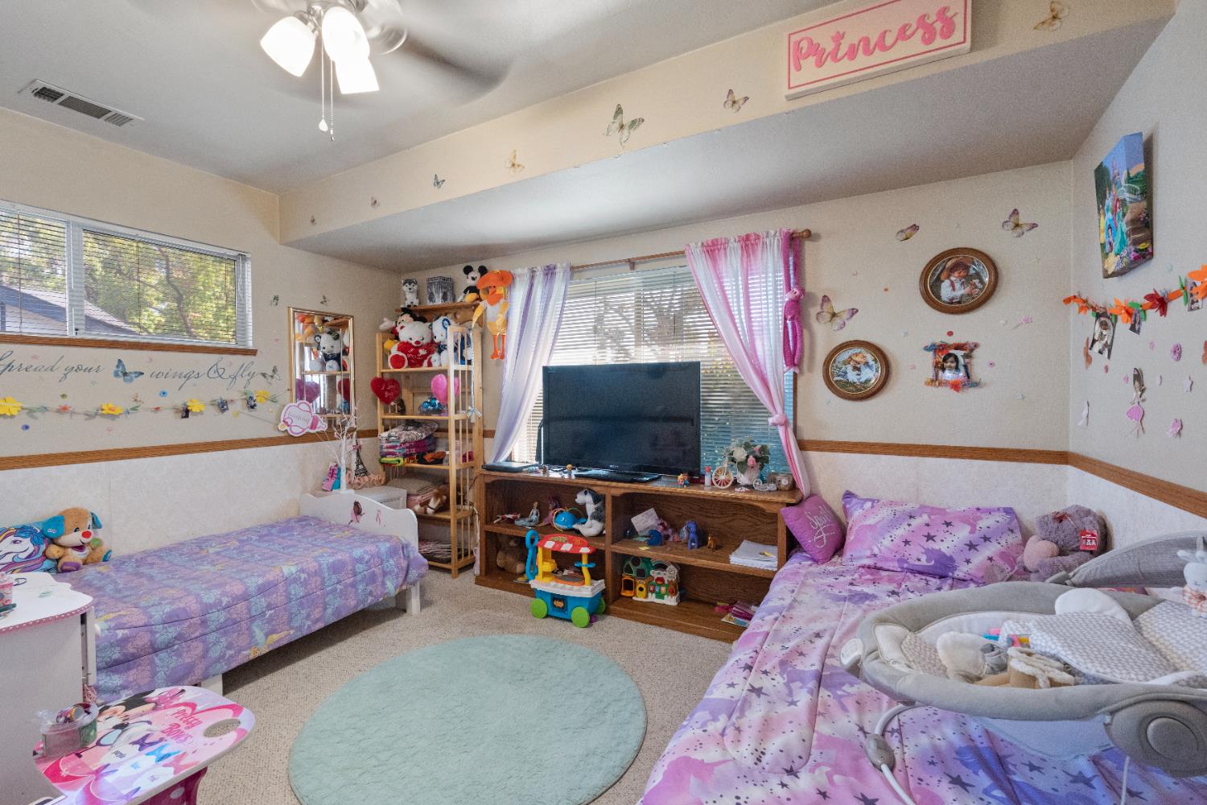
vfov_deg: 73.7
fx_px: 536
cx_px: 604
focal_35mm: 16
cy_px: 402
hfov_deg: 96.7
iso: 8000
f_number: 8
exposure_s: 1/30
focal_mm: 16
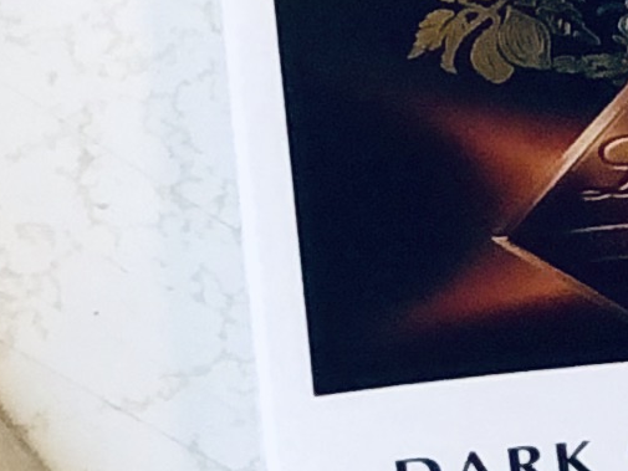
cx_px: 857
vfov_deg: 3.5
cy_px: -603
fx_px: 7531
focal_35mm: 415
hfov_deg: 4.8
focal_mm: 6
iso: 125
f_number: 2.4
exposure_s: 1/30
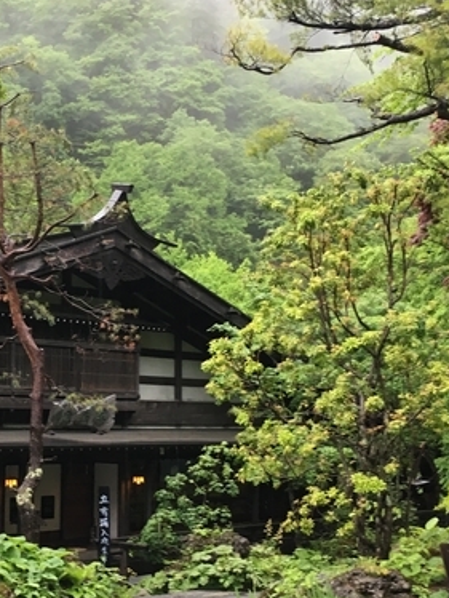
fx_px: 1071
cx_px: 67
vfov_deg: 31.1
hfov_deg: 23.2
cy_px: 355
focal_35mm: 62
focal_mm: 4.15
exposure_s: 1/30
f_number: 2.2
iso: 25
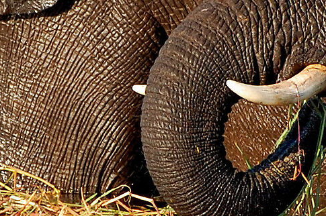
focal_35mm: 1782
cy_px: 74
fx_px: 16115
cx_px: 128
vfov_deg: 0.8
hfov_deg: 1.2
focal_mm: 240
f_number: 5.6
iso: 400
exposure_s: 1/500
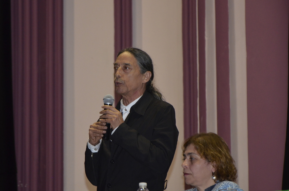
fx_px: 1696
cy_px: 108
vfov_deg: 6.5
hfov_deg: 9.7
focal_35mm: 212
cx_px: 119
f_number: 5.6
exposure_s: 1/100
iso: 1250
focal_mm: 105
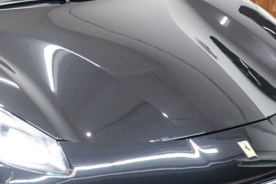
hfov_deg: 22.6
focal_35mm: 87
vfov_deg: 15.7
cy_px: 90
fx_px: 667
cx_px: 14
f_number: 4
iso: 1250
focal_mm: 20
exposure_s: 1/60
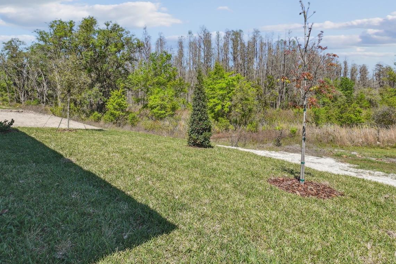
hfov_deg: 81.2
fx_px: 231
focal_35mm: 21
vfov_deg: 58.4
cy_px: 93
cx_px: 189
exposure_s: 1/320
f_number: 7.1
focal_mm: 10
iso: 100
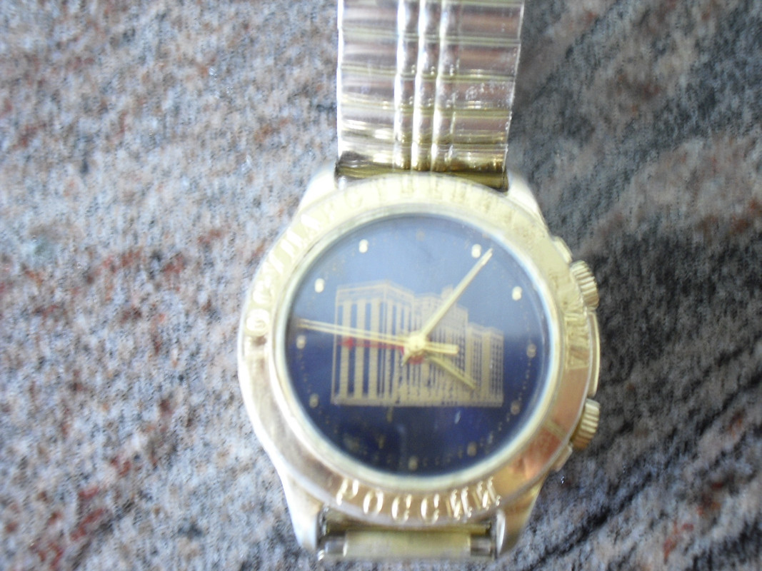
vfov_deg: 32.9
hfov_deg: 43.0
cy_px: 286
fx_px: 968
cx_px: 381
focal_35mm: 44
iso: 200
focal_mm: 7.7
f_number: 3.4
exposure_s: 1/3.33
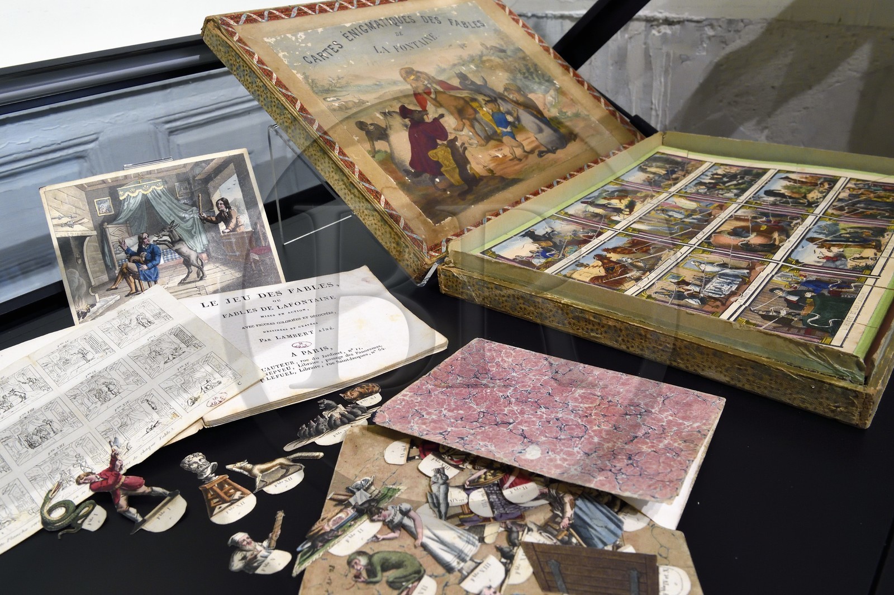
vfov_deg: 46.3
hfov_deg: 65.5
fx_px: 695
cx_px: 447
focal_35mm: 28
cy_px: 298
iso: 3200
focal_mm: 28
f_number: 11
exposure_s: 1/40
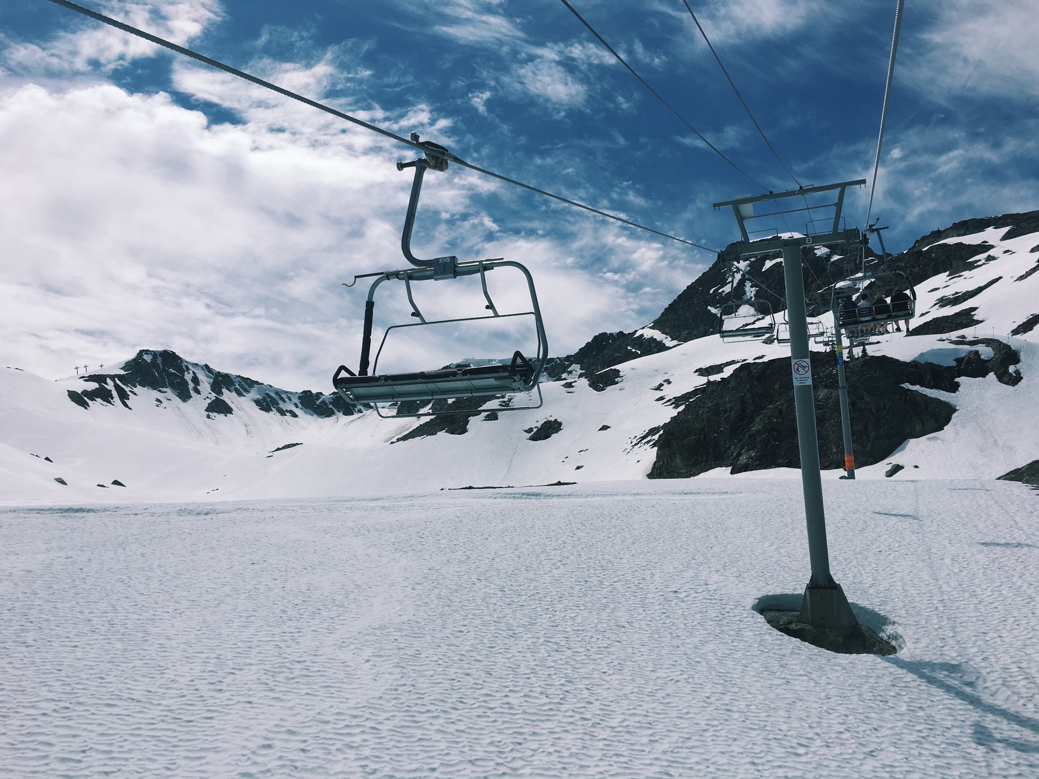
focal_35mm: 29
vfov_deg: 48.2
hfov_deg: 61.7
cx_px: 520
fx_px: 870
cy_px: 390
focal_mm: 4.15
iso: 25
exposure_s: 1/5495
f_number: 2.2
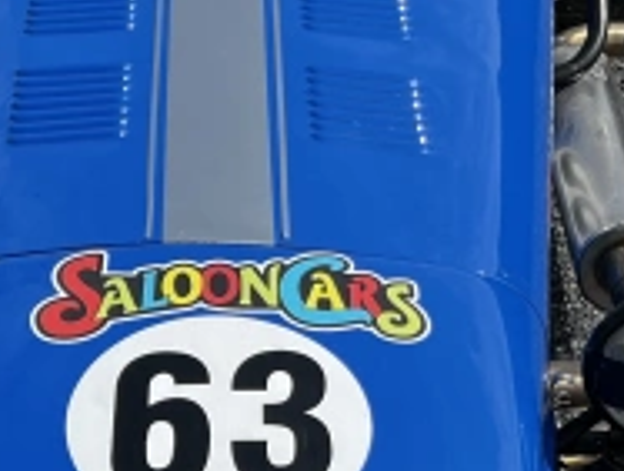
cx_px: 187
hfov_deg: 17.6
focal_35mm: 111
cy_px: 357
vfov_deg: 13.3
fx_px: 2005
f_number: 1.6
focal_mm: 5.1
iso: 50
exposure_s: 1/2463
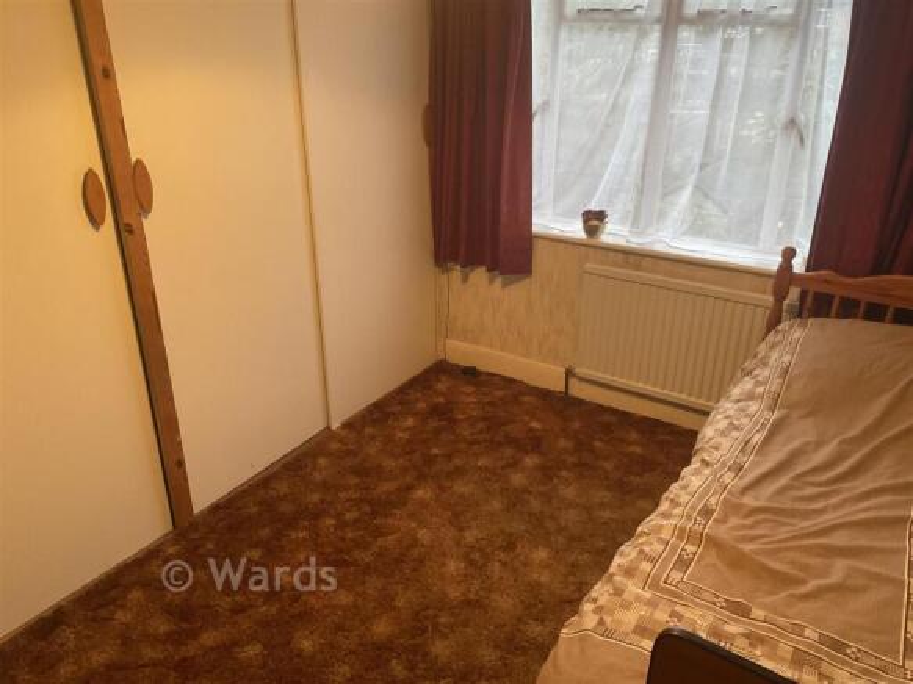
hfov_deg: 61.7
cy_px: 342
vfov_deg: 48.2
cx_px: 456
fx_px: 765
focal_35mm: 29
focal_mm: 3
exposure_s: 1/50
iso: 125
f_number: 1.8
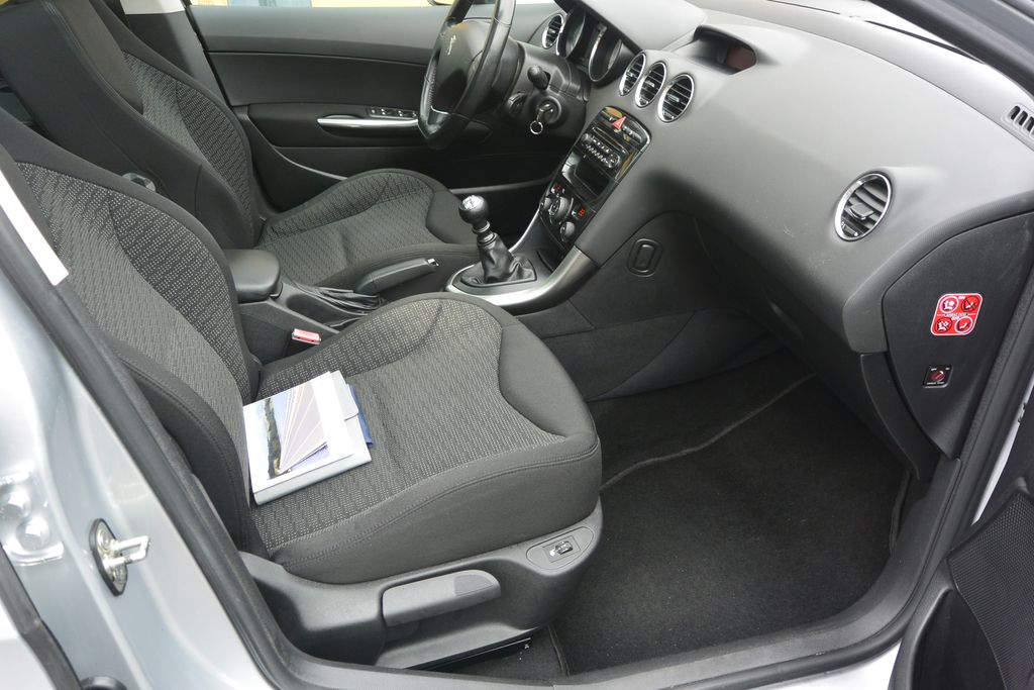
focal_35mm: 29
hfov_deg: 63.7
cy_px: 345
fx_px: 833
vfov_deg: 45.0
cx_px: 517
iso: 160
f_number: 3.5
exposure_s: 1/125
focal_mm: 11
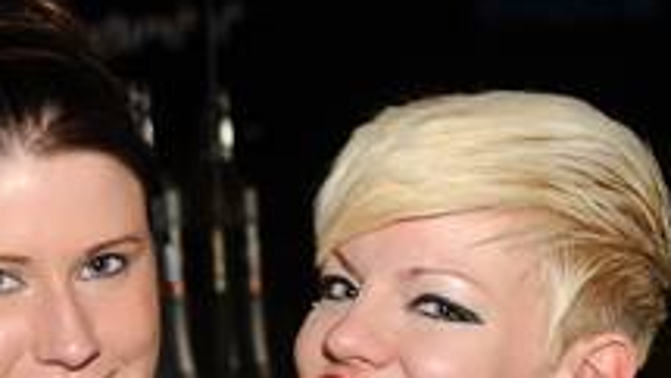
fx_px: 2954
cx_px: 209
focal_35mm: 166
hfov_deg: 12.9
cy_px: 453
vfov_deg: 7.3
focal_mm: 62
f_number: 5.6
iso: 800
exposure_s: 1/250
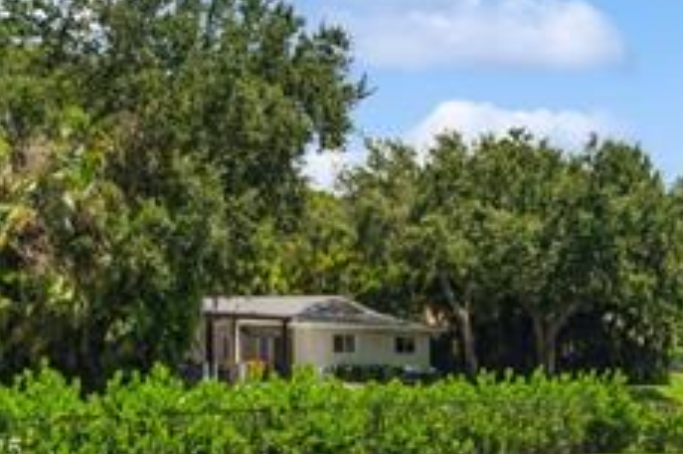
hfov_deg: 23.8
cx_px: 570
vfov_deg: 15.9
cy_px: 451
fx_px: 1591
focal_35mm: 84
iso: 200
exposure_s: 1/1250
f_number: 8
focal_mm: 30
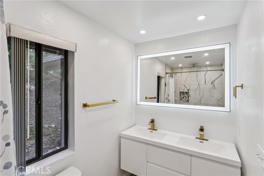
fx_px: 129
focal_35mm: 18
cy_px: 88
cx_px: 132
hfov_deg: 91.3
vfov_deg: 68.5
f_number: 13
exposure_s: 1/8
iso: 100
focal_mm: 17.6
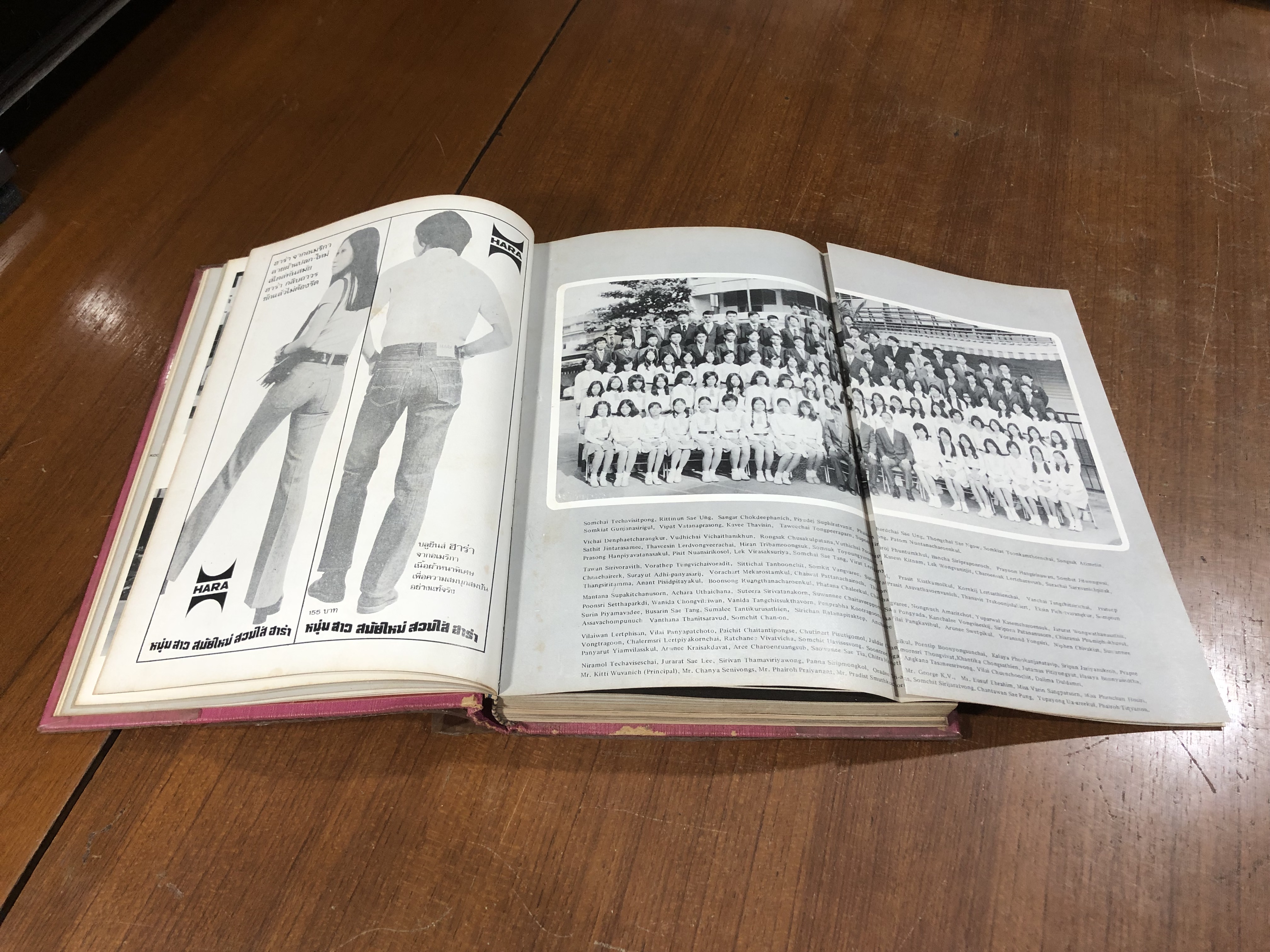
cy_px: 476
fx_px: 1027
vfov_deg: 49.7
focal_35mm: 28
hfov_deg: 63.4
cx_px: 635
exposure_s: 1/17
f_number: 1.8
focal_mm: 3.99
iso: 40
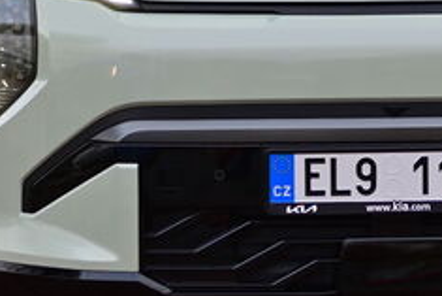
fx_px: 3243
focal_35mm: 264
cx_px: 316
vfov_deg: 5.2
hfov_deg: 7.8
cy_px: 57
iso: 400
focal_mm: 50
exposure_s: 1/1600
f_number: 2
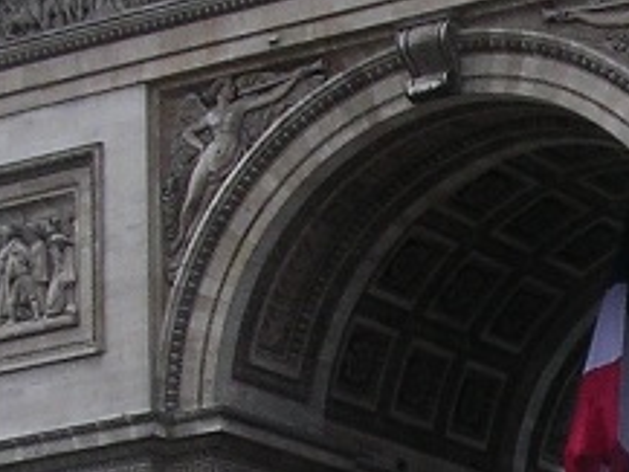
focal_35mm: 179
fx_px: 3254
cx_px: 797
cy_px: 434
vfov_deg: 8.3
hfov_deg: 10.8
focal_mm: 5.8
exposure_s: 1/368
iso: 100
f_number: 5.6
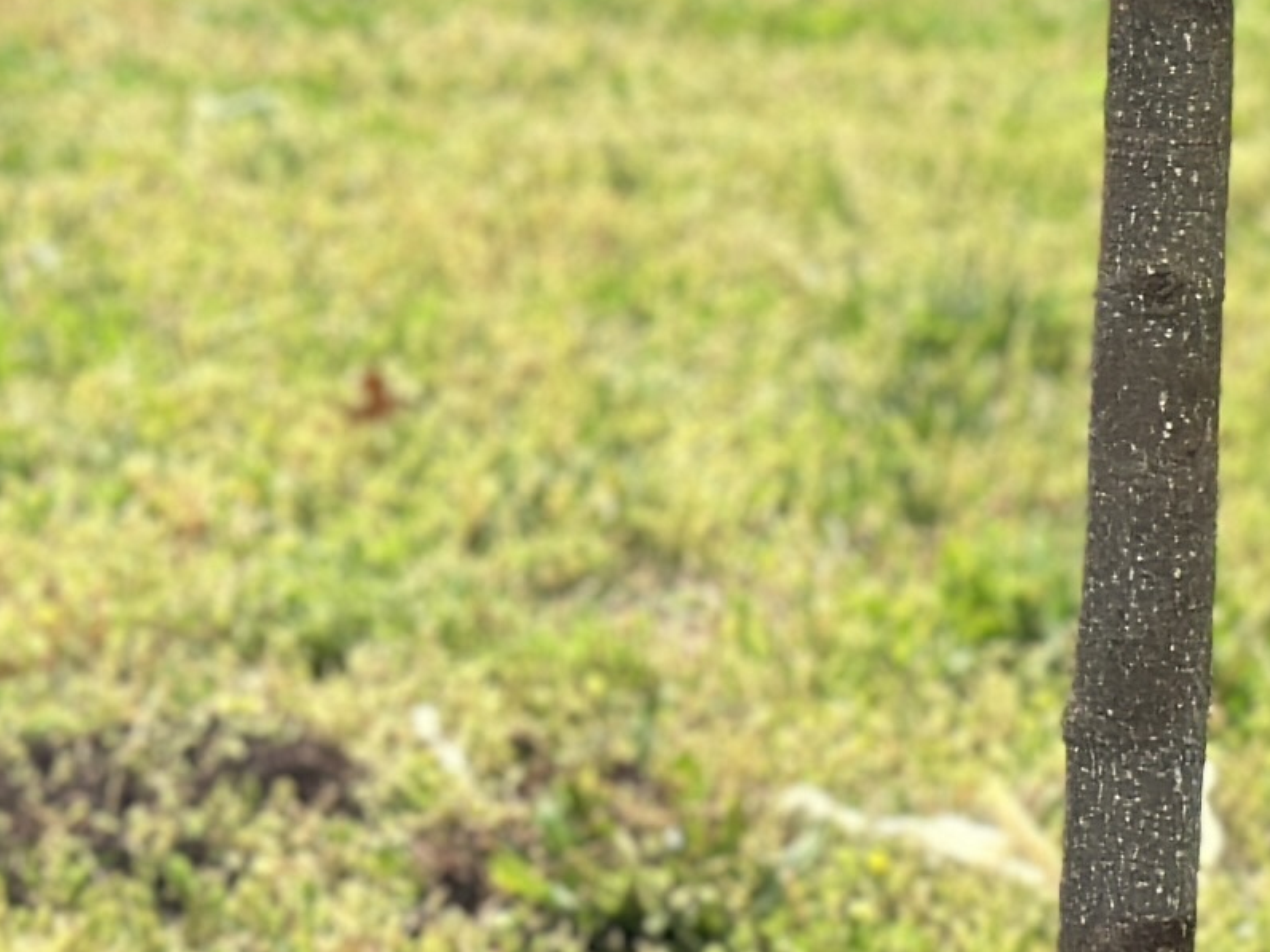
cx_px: 1085
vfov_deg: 6.1
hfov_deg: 8.1
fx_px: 8915
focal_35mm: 243
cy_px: -132
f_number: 1.78
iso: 80
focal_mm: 6.86
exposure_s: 1/2890
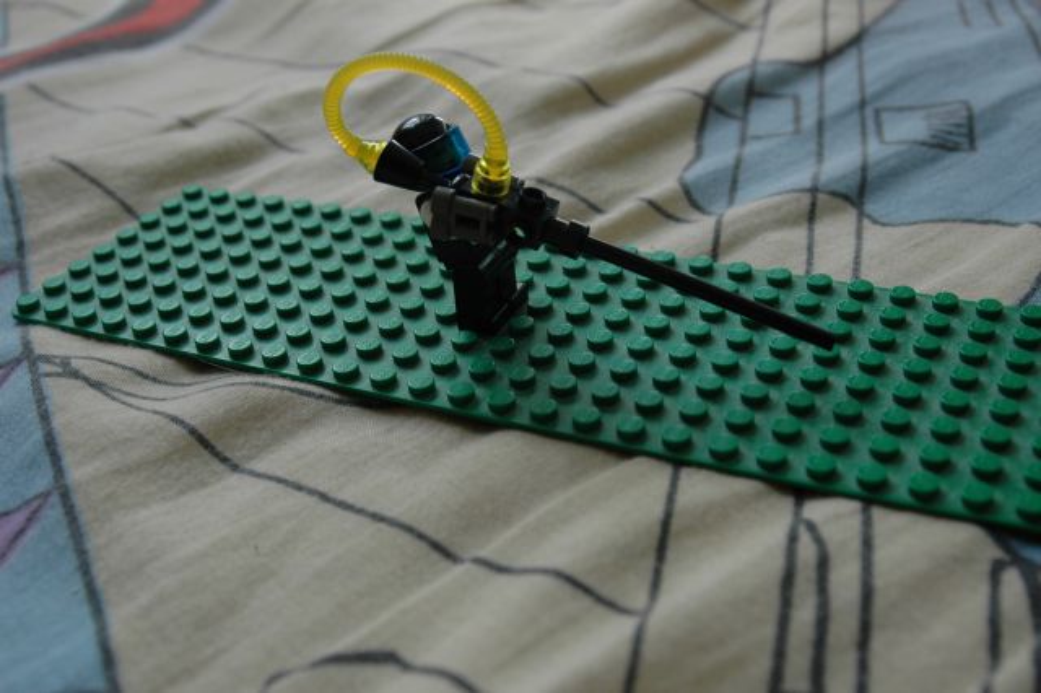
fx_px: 1474
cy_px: 346
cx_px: 520
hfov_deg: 38.9
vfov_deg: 26.5
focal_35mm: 51
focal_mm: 34
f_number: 7.1
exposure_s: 1/160
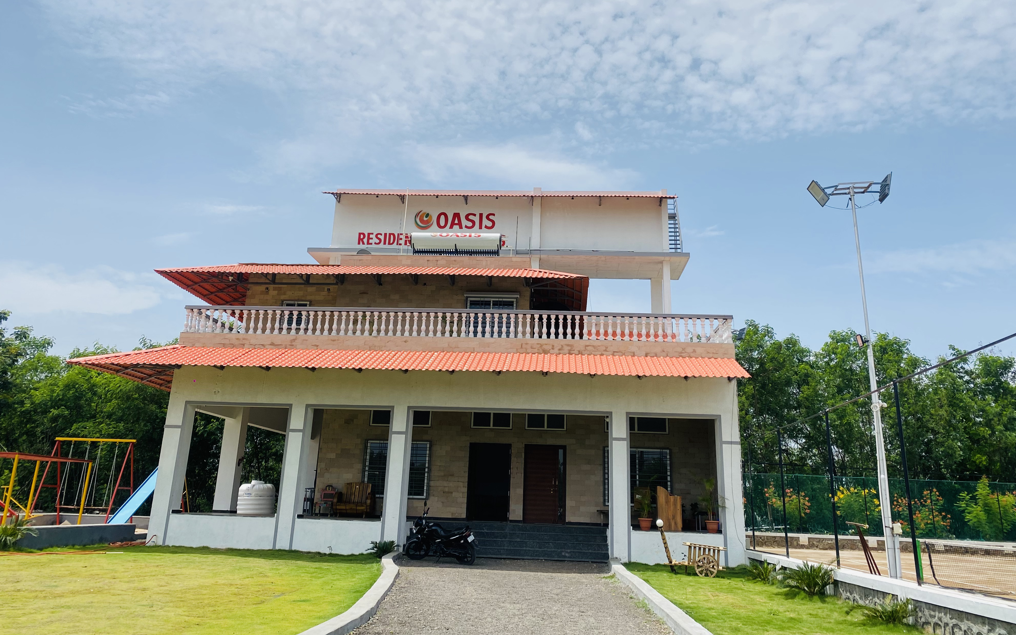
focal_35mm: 28
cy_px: 255
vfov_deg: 44.3
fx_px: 775
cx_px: 512
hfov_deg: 66.5
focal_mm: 4.25
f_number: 1.8
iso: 32
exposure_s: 1/3497
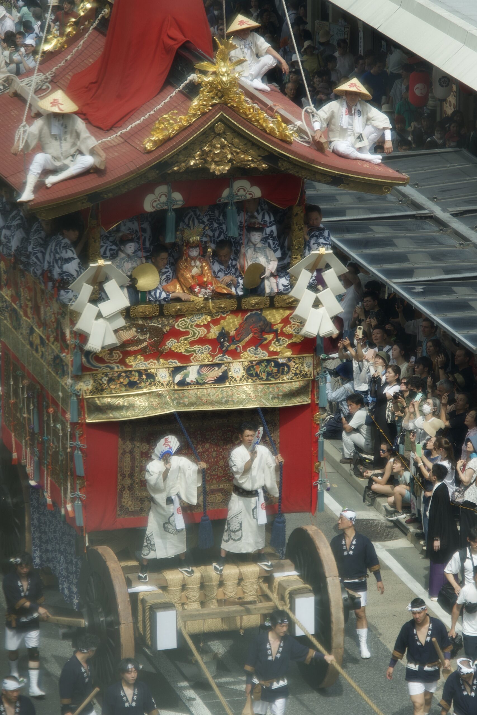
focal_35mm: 195
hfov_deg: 7.0
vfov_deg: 10.5
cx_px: 238
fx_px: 3875
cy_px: 358
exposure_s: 1/500
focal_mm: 130
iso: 200
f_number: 5.6
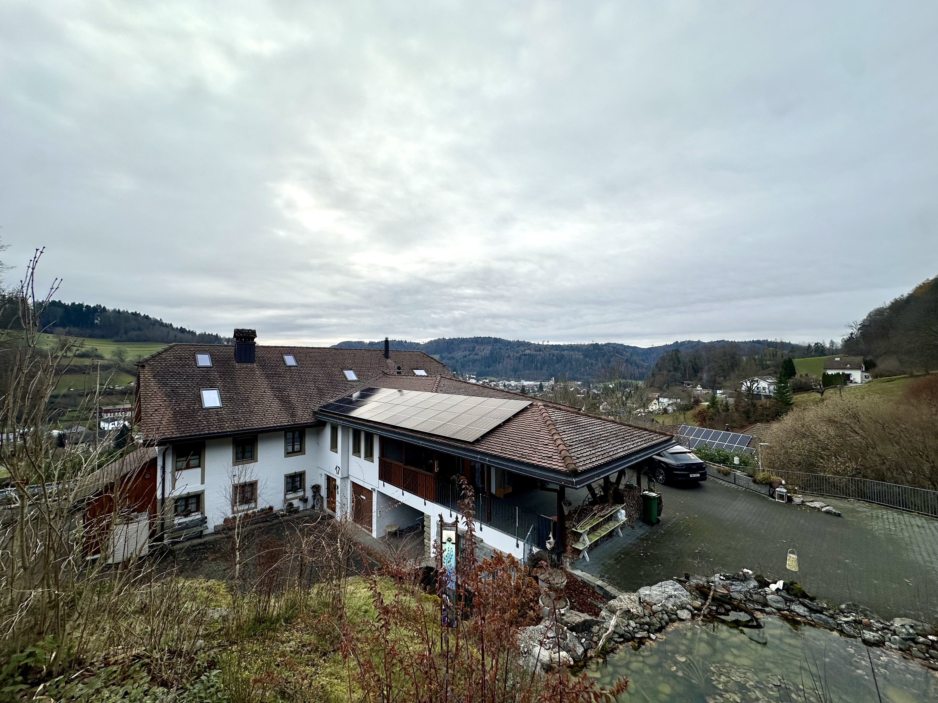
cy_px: 352
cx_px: 469
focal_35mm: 14
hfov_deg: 102.1
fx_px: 379
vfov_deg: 85.7
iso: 40
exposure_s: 1/397
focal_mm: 2.22
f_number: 2.2
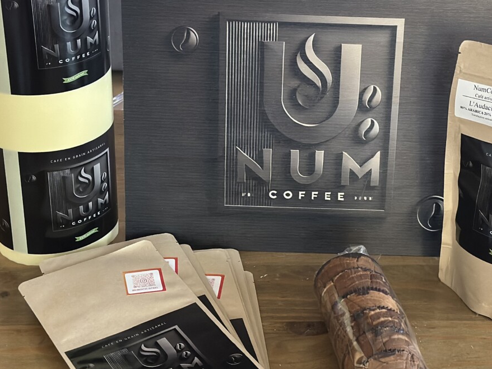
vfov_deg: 20.9
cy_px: 117
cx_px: 294
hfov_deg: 27.7
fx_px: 995
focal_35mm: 70
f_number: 1.78
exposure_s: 1/33
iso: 640
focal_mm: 6.86
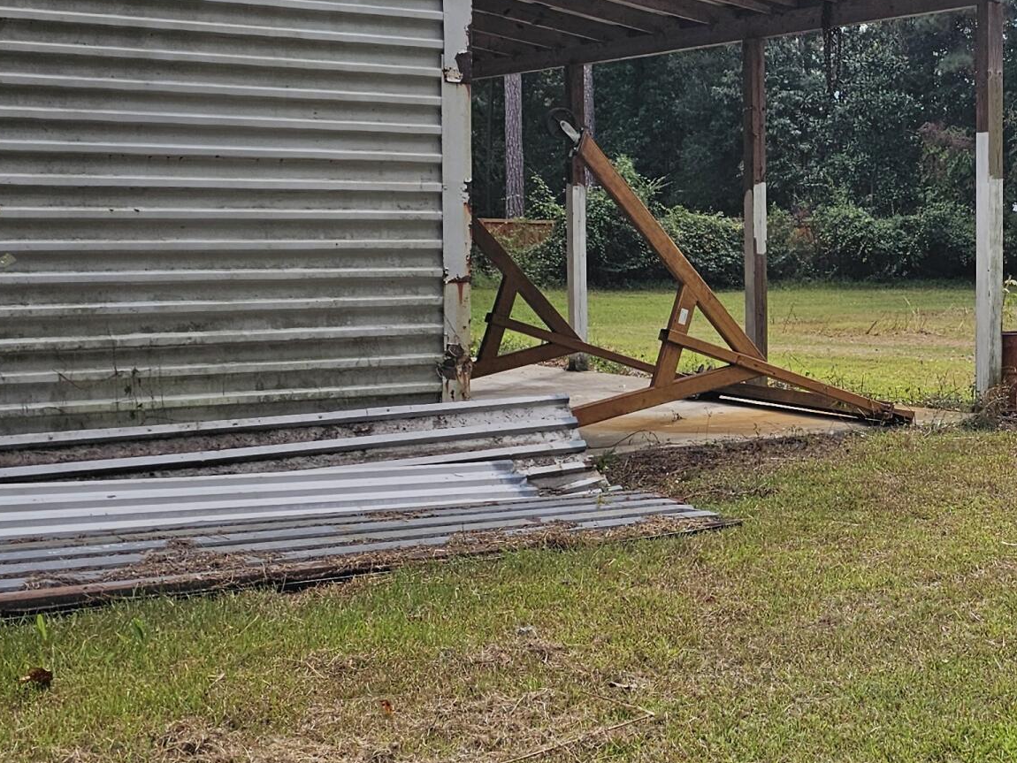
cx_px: 891
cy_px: 290
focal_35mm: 60
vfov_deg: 24.4
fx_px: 1763
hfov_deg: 30.9
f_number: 1.7
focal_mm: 6.3
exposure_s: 1/1013
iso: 25
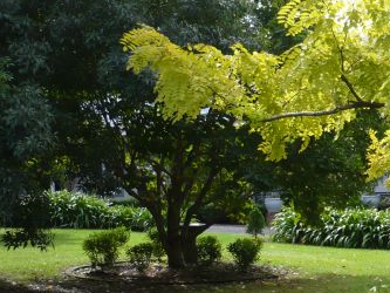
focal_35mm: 84
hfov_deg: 21.7
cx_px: 459
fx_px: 947
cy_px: 172
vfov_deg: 17.6
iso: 100
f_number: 2.8
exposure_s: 1/320
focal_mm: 5.8
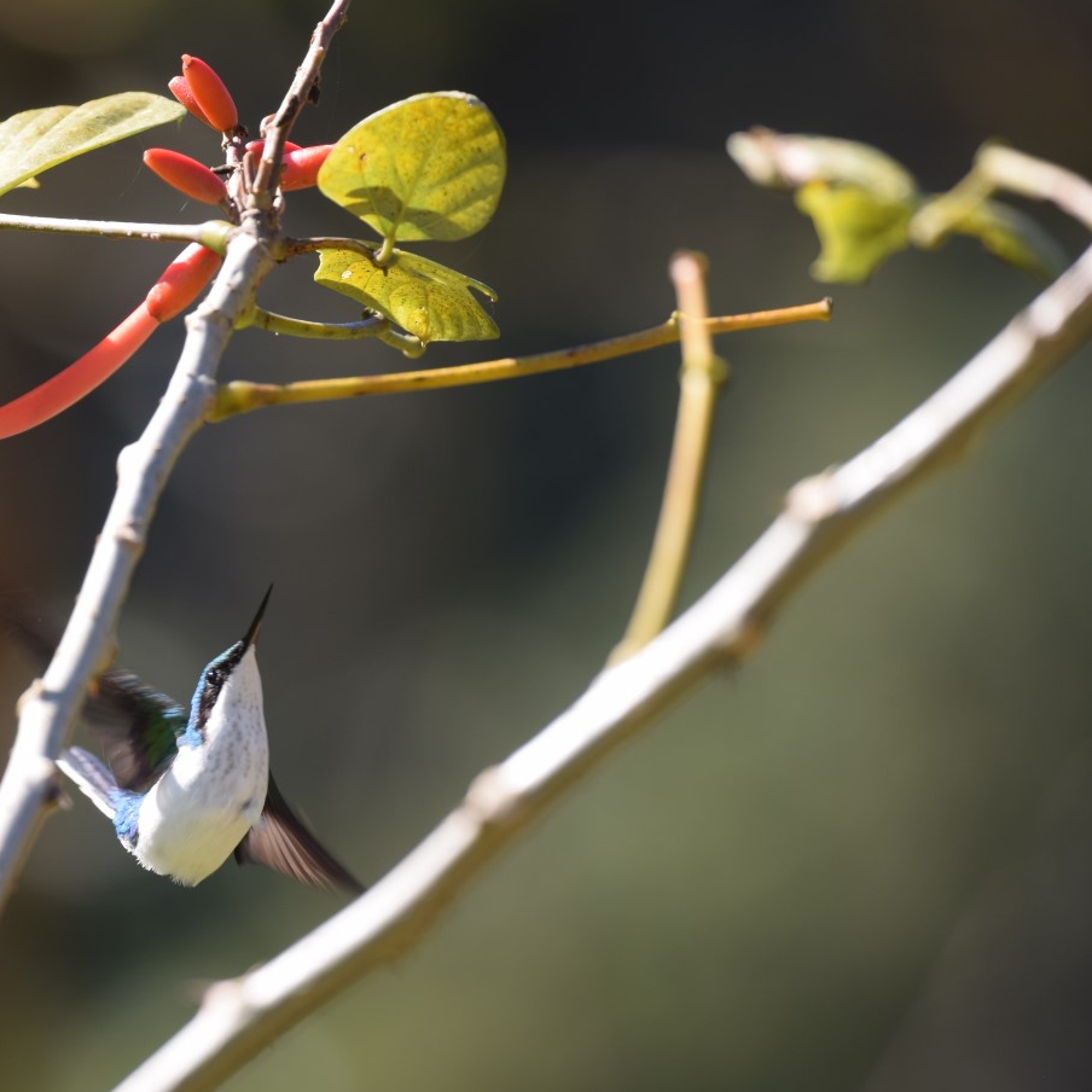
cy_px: 579
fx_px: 24448
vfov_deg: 2.6
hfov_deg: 2.6
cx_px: 204
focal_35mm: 685
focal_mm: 300
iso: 160
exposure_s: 1/500
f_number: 4
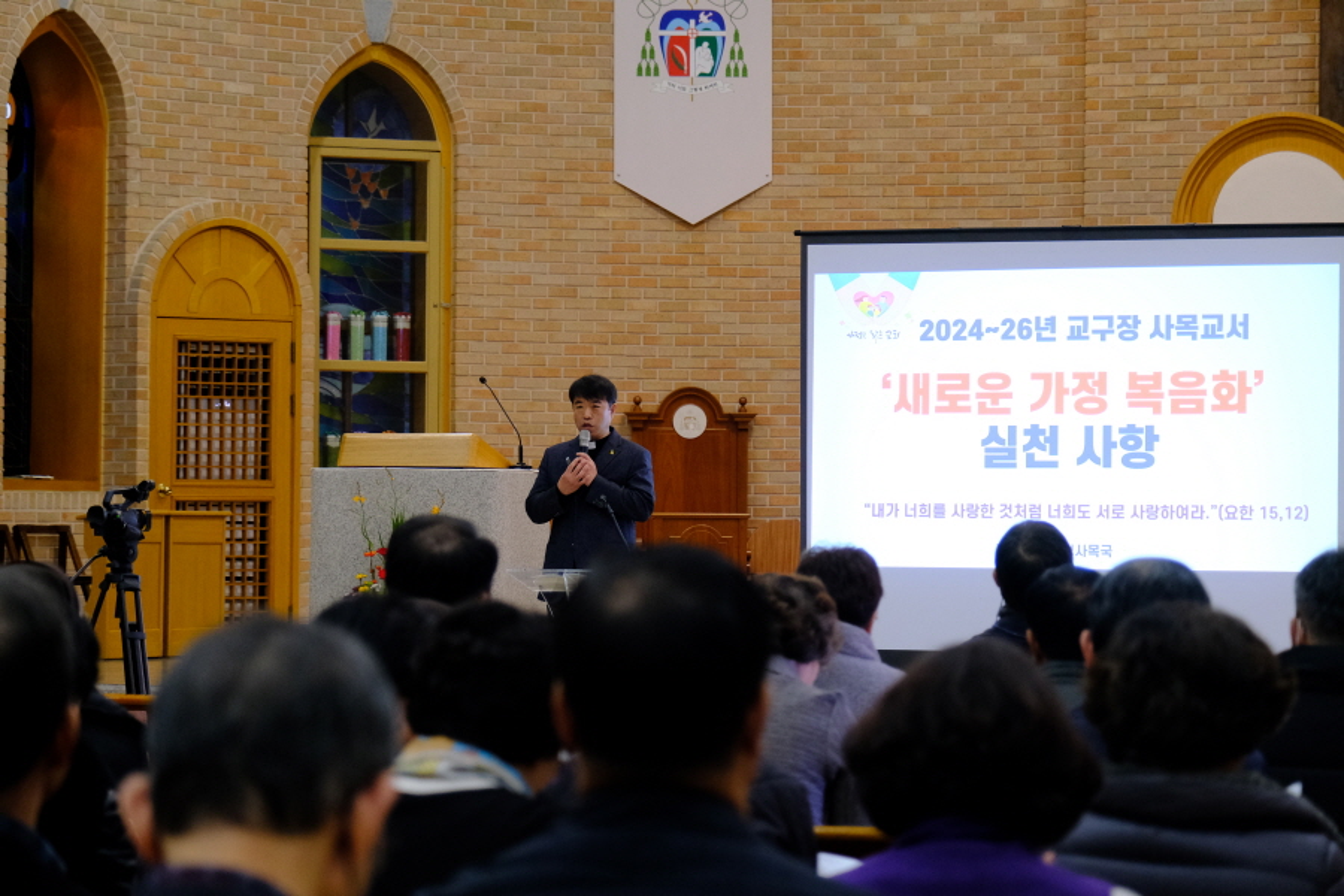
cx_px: 672
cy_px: 448
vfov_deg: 12.7
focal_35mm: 108
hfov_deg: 18.9
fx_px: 4032
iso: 2500
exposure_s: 1/105
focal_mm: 72.1
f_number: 4
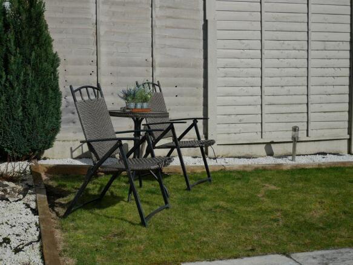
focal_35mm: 50
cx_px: 176
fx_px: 510
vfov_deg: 29.1
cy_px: 132
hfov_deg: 38.2
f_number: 5.2
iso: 200
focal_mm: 25
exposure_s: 1/2500
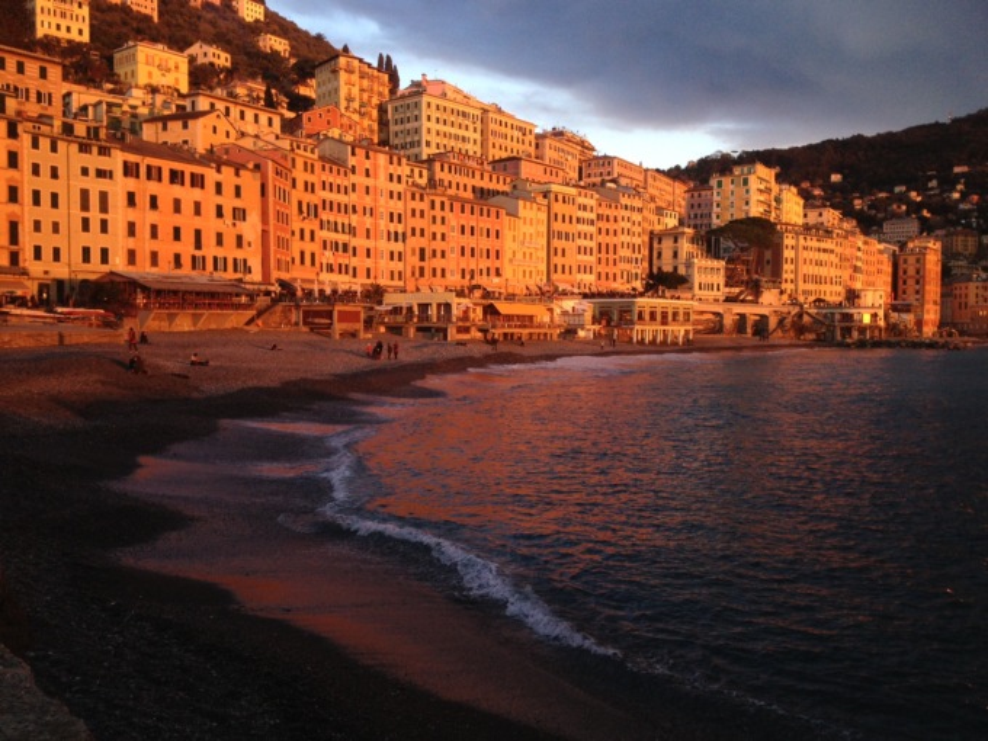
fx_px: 999
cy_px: 370
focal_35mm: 35
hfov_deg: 52.6
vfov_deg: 40.7
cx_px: 494
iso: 80
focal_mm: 4.28
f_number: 2.4
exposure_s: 1/120
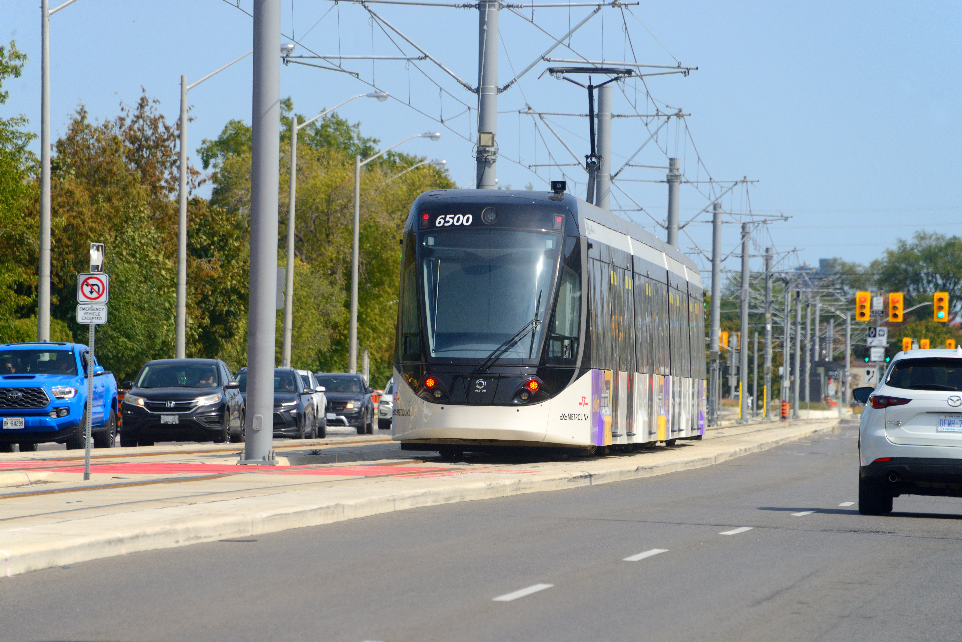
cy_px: 321
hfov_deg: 6.9
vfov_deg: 4.6
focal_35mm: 300
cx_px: 481
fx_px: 8018
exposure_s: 1/1000
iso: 400
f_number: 9
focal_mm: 300
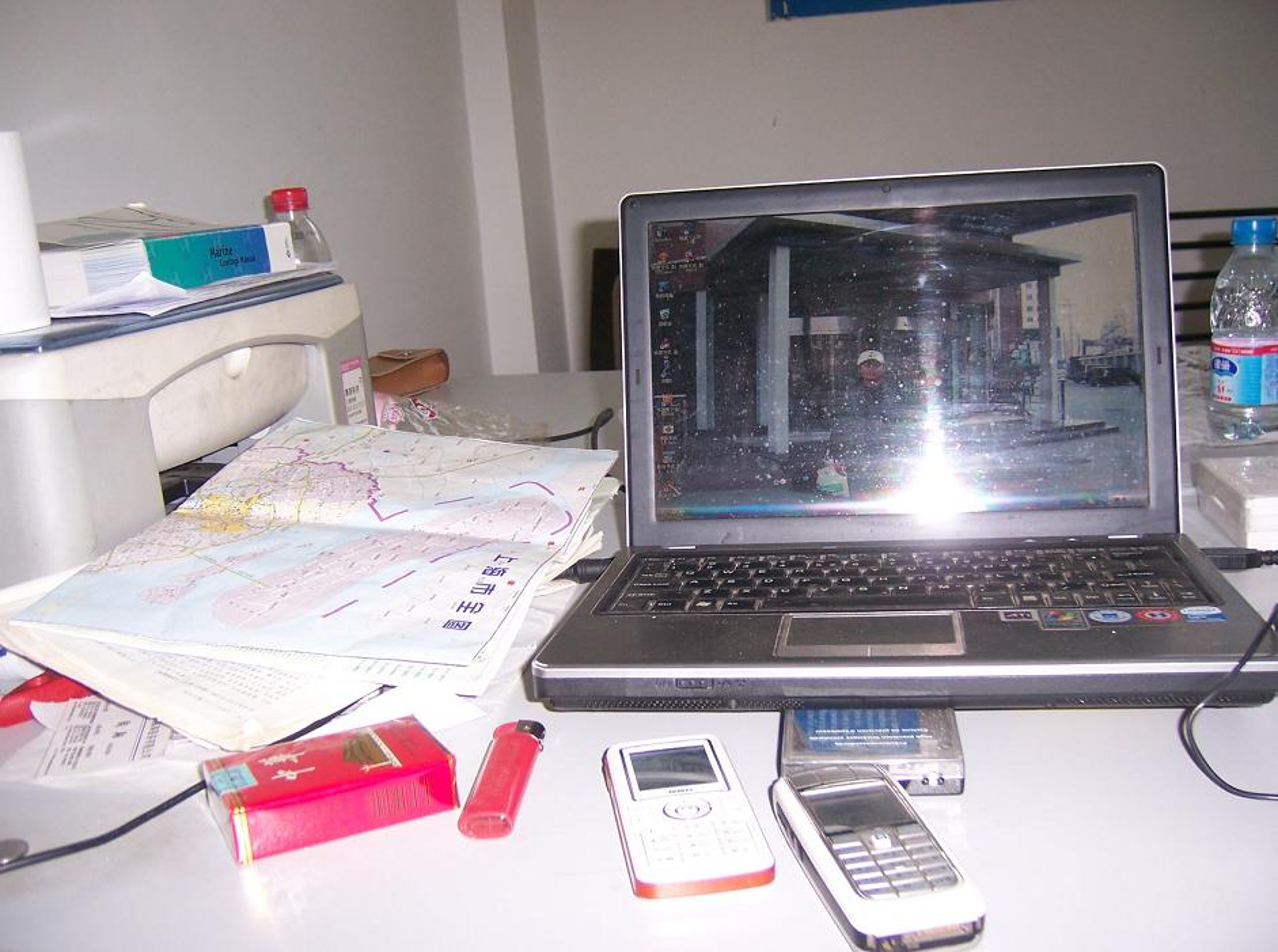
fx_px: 1326
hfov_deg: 51.5
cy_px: 476
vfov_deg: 39.5
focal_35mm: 36
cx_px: 639
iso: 100
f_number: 2.8
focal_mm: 6
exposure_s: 1/60
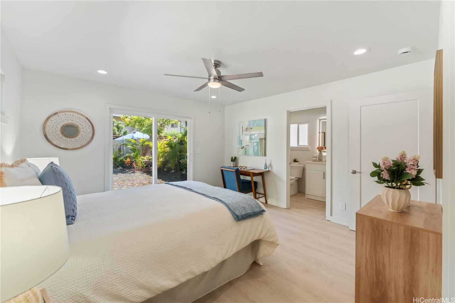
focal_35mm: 14
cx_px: 228
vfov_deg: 81.2
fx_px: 177
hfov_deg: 104.3
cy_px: 152
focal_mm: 14
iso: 400
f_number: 4.5
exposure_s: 1/200
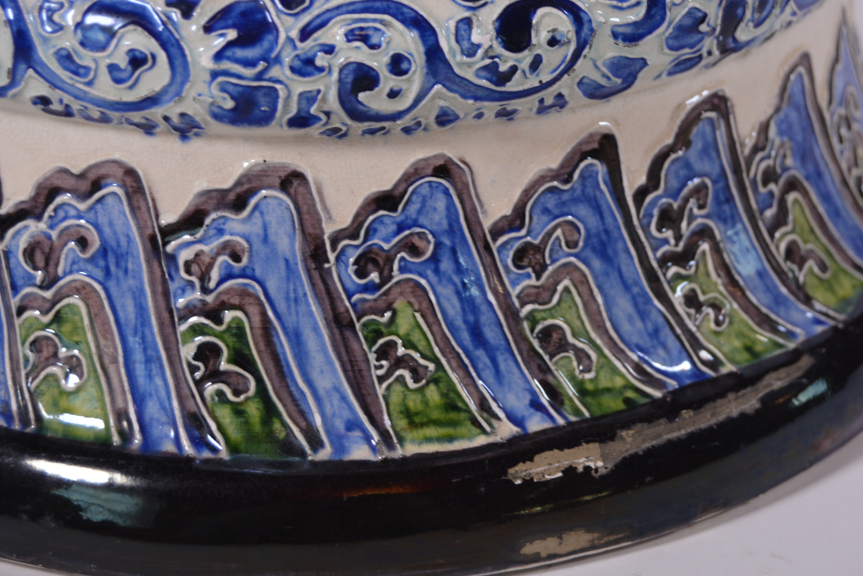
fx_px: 2325
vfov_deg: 14.1
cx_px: 497
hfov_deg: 21.0
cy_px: 231
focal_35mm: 97
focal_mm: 50
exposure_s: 1/80
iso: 400
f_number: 5.6
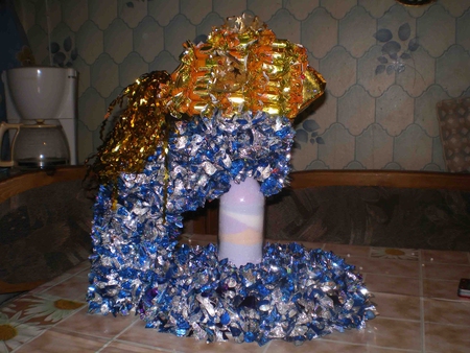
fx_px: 516
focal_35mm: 38
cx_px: 235
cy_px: 176
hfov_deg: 49.0
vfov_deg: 37.8
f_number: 4.6
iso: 64
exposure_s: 1/30
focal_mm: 6.3
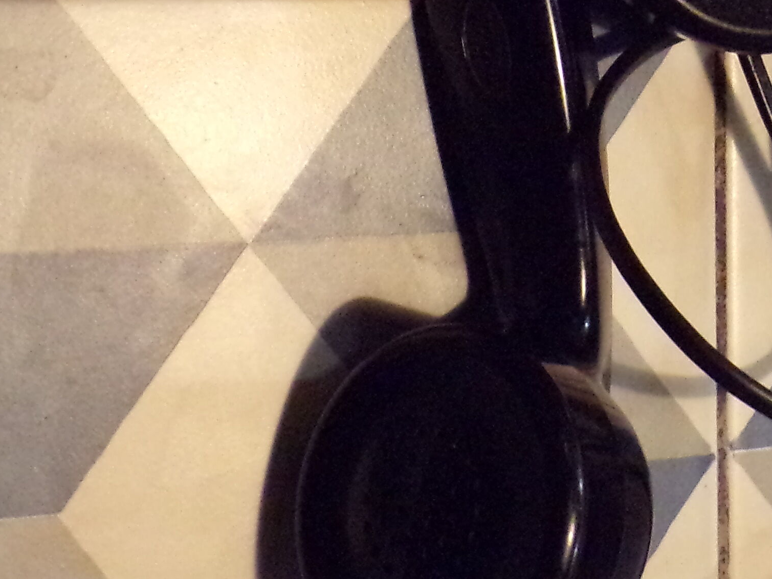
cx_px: 1060
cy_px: 19
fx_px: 2520
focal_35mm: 113
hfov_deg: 16.3
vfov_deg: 13.0
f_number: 3.3
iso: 800
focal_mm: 6.6
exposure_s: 1/14
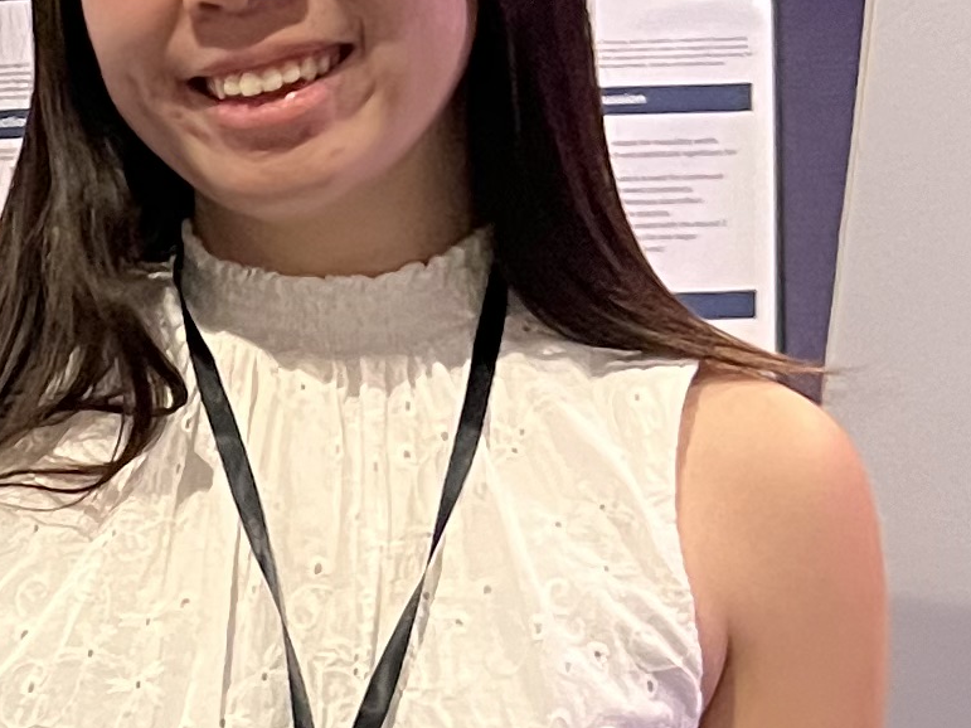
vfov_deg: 10.7
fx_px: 3814
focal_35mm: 136
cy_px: 825
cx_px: -763
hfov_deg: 13.1
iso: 500
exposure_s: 1/60
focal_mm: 5.7
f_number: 1.5
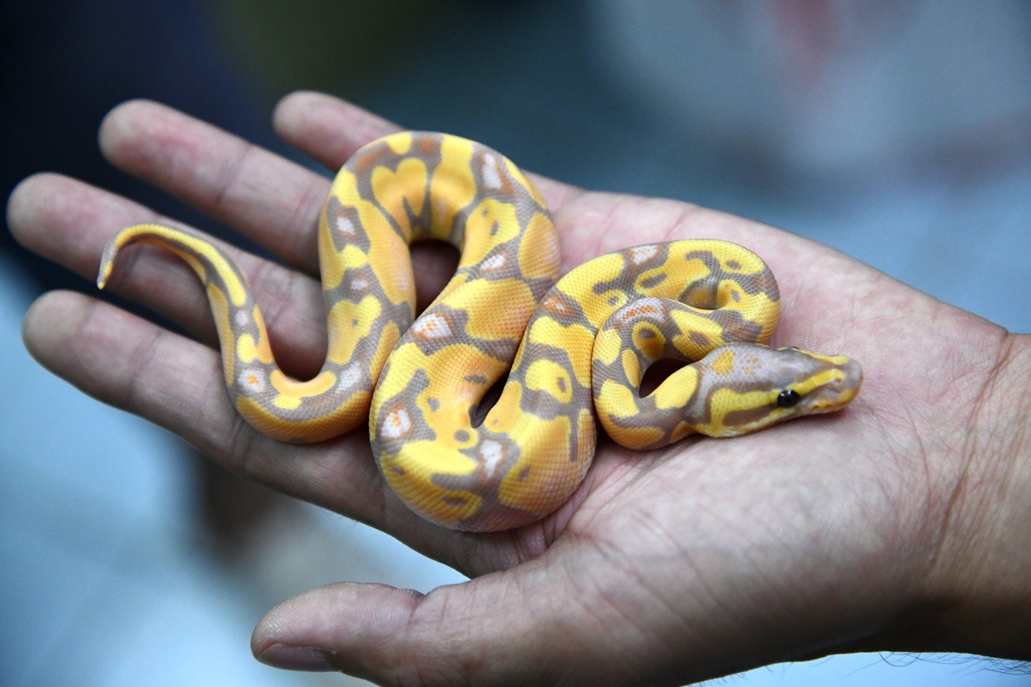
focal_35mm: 120
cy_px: 344
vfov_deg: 11.4
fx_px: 3436
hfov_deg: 17.1
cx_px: 516
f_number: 5.6
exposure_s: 1/250
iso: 3200
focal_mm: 120
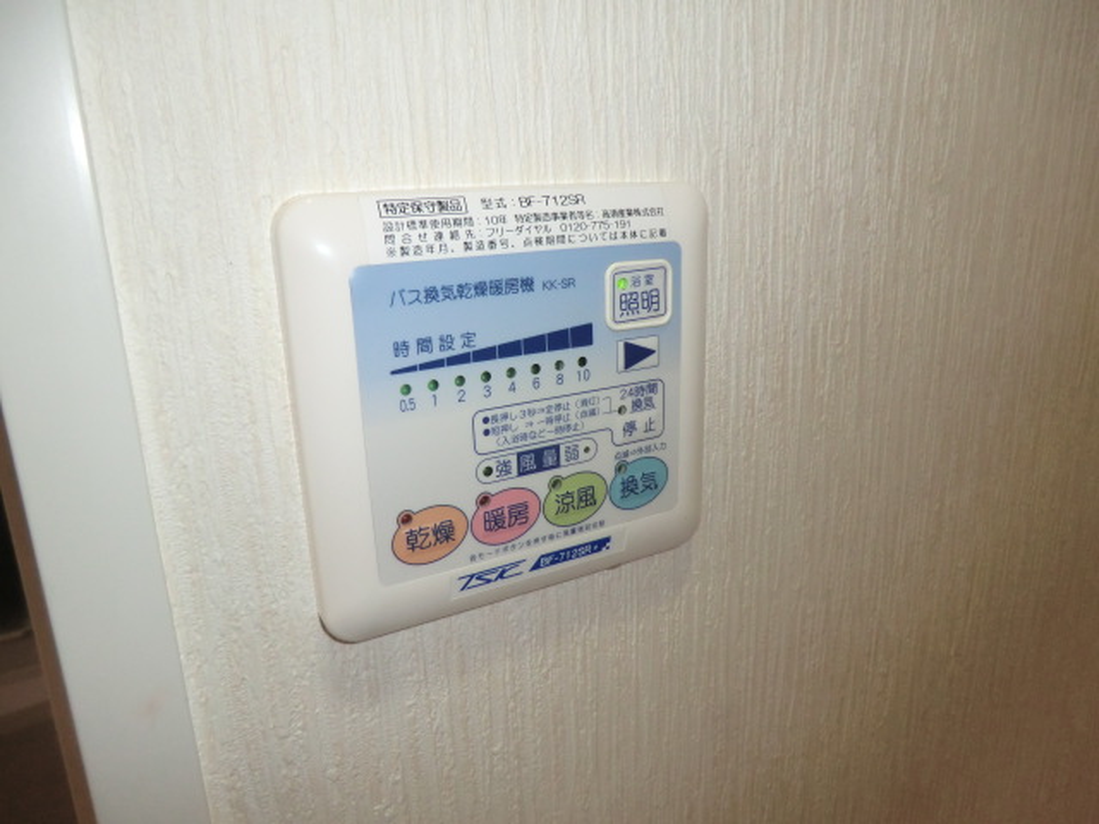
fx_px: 762
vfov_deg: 56.8
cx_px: 550
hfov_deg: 71.6
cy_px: 412
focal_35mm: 24
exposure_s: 1/50
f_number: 3.2
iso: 200
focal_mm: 4.3
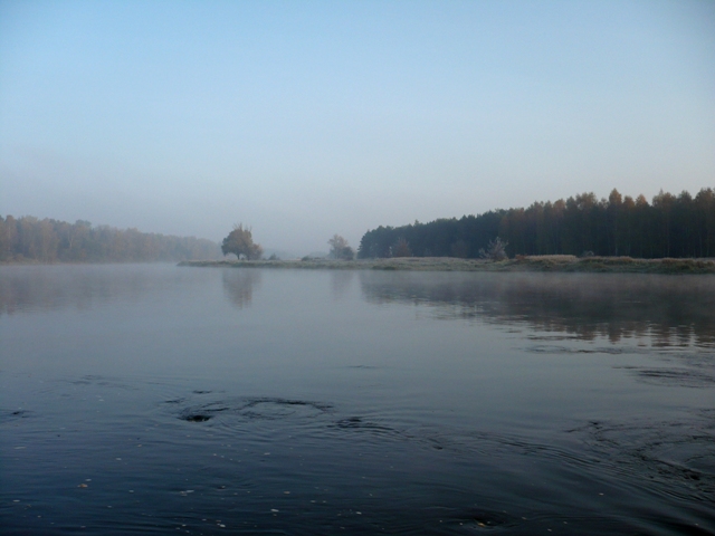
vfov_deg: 40.7
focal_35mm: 35
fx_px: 723
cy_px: 268
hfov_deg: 52.6
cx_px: 358
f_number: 2.8
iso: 100
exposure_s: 1/640
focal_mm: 5.8
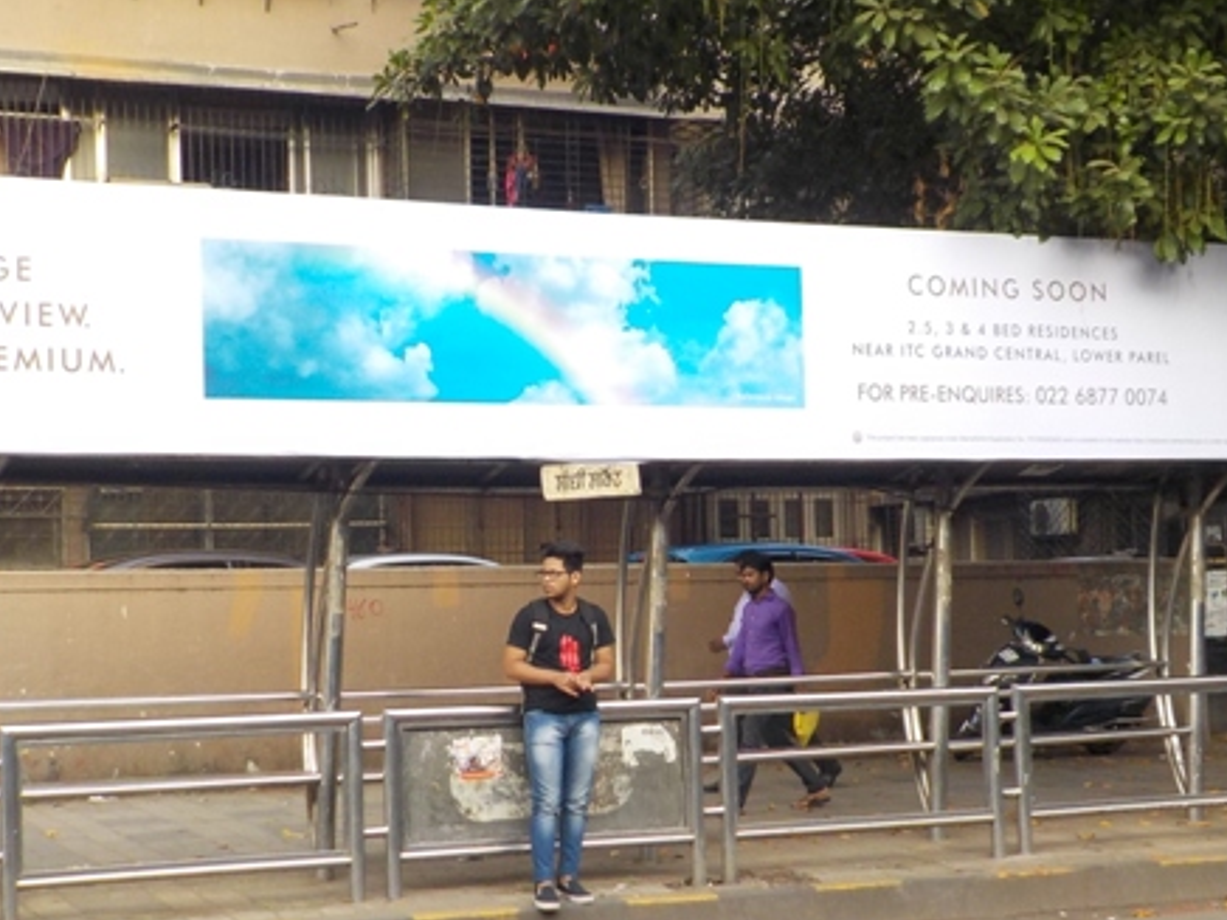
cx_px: 509
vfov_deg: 26.5
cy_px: 551
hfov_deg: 34.9
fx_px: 1950
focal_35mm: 55
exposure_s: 1/100
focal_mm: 4.1
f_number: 3.3
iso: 125
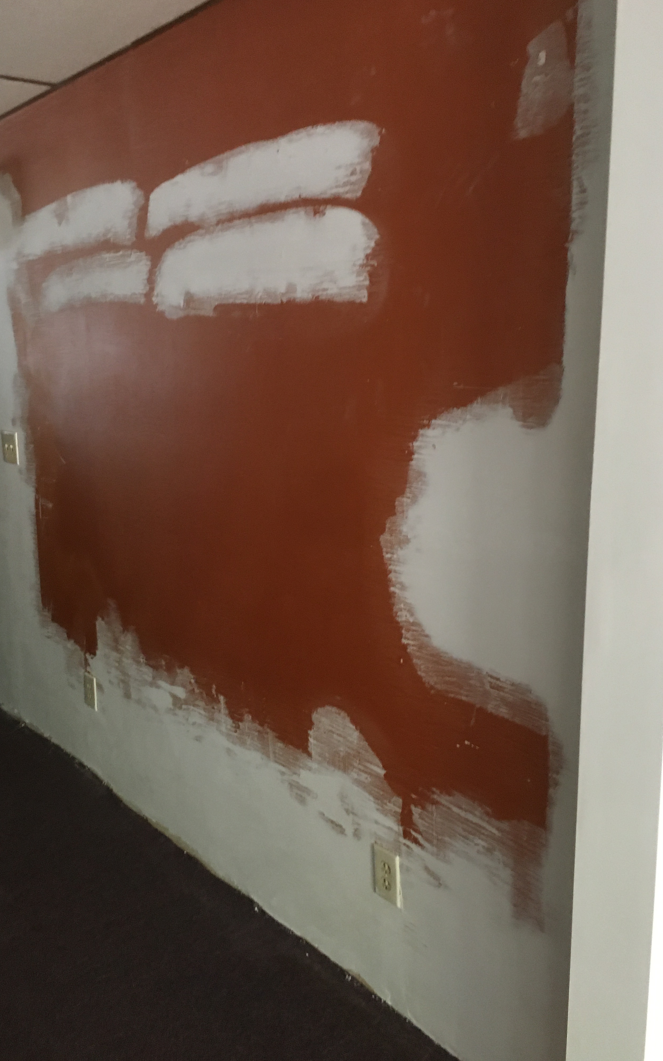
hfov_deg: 40.5
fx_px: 896
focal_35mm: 31
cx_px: 279
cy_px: 529
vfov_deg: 61.2
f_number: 2.2
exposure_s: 1/15
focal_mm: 4.15
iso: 200
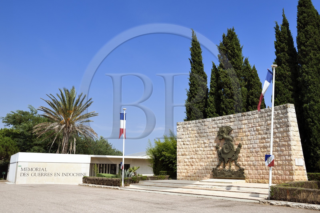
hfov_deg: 58.8
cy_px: 106
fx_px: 284
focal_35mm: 32
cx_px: 160
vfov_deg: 41.0
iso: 200
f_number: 16
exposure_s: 1/250
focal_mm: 32
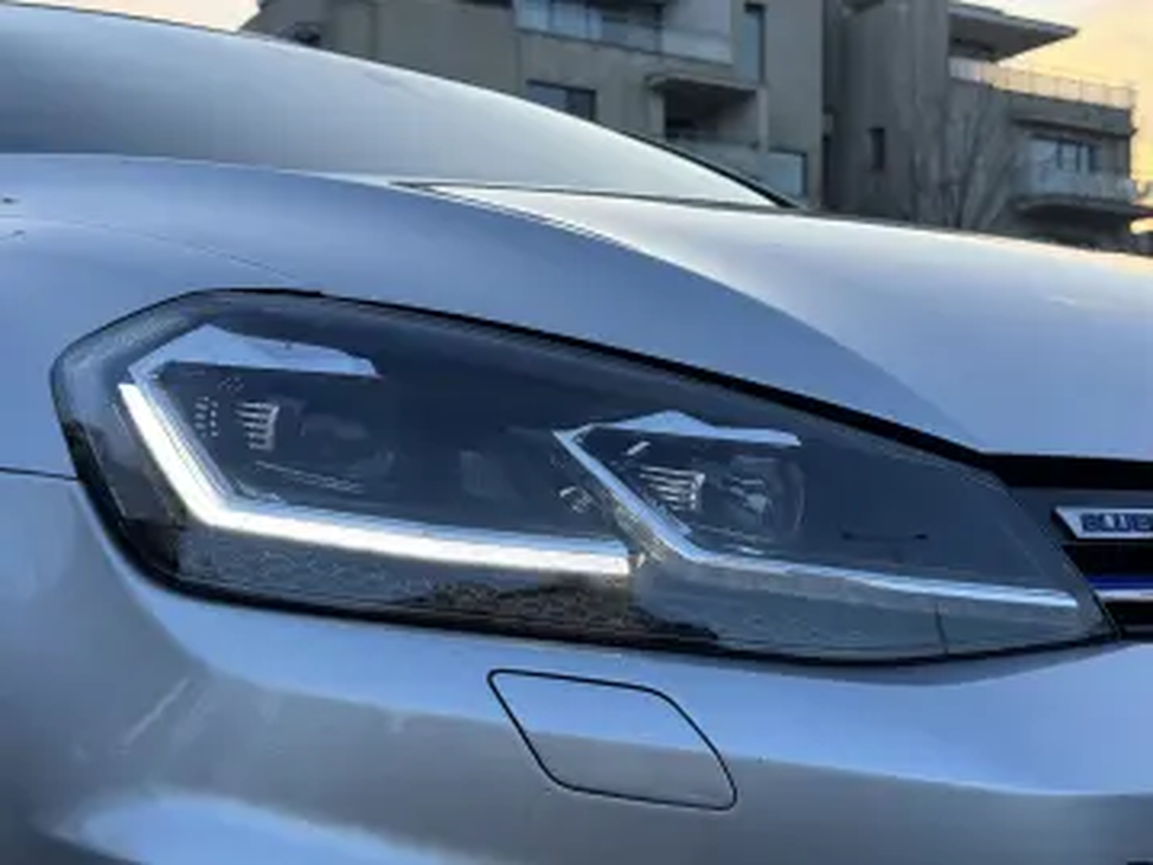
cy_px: 432
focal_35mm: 48
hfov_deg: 39.7
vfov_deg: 30.3
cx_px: 576
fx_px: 1599
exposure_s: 1/454
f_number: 1.78
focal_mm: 6.76
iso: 64
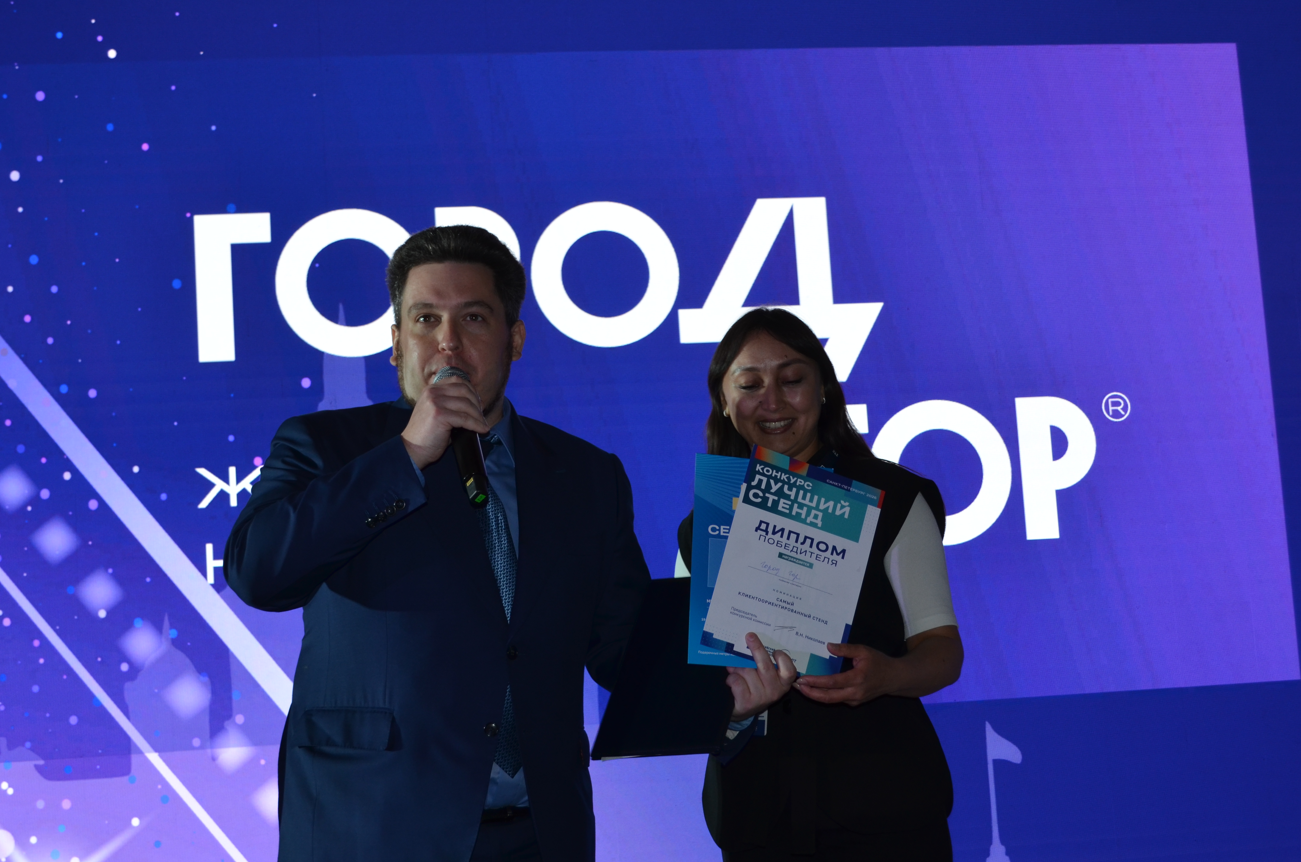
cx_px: 644
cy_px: 485
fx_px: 2148
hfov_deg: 33.7
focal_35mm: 60
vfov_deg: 22.7
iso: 400
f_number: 5
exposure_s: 1/100
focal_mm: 35
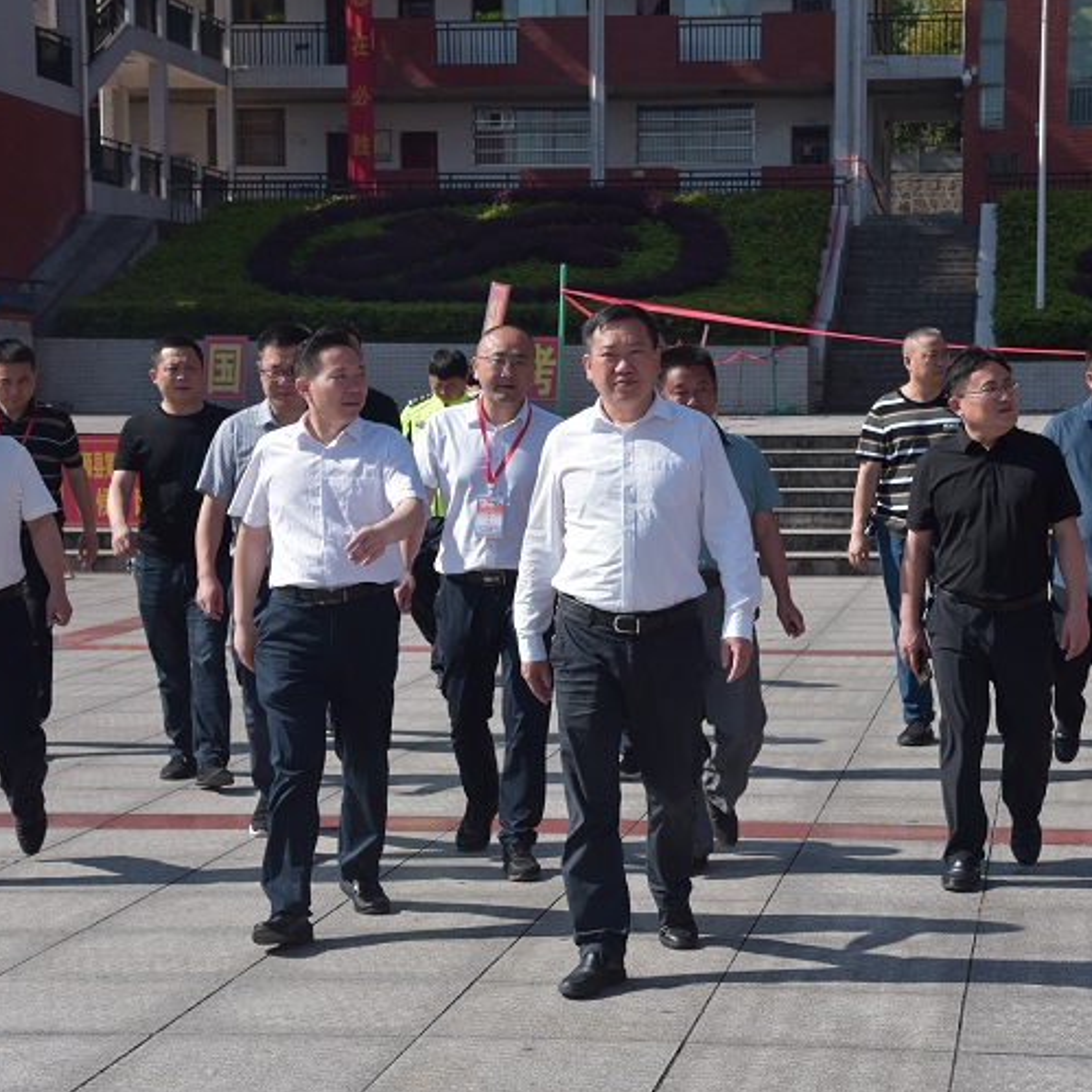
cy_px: 530
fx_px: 2820
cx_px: 674
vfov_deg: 21.9
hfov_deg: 21.9
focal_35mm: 79
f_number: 10
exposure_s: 1/1600
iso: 1000
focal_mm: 58
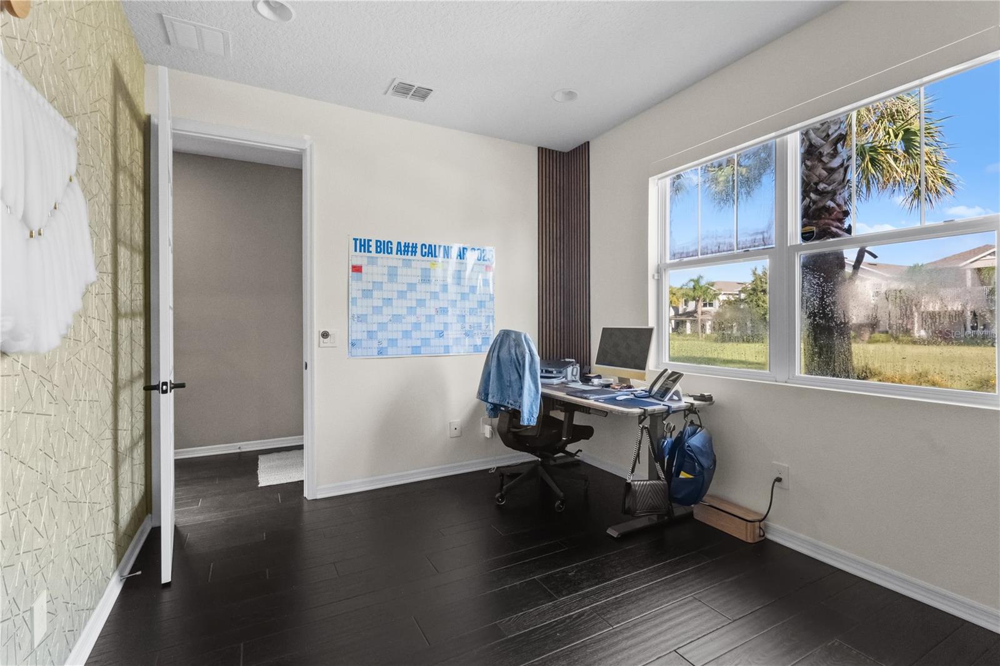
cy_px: 333
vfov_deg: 73.7
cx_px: 500
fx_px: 444
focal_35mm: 16
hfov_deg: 96.7
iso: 8000
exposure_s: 1/40
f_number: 8
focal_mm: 16
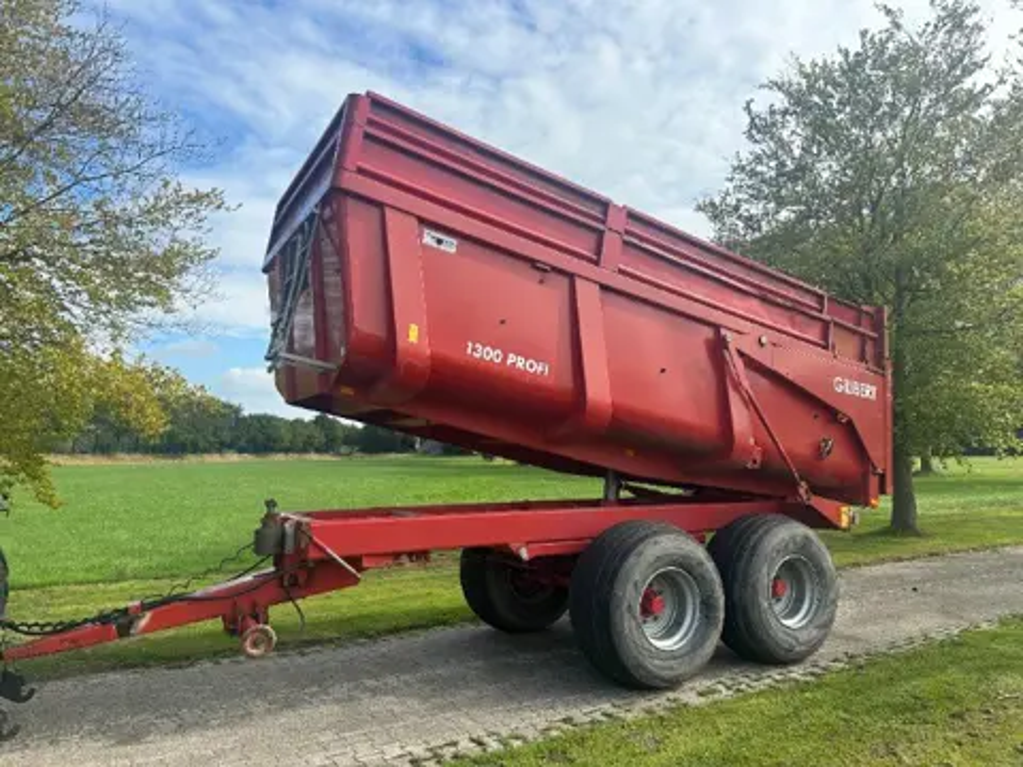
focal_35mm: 24
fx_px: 709
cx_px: 512
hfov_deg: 71.6
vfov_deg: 56.8
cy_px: 384
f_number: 1.78
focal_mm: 6.86
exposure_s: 1/3472
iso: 80
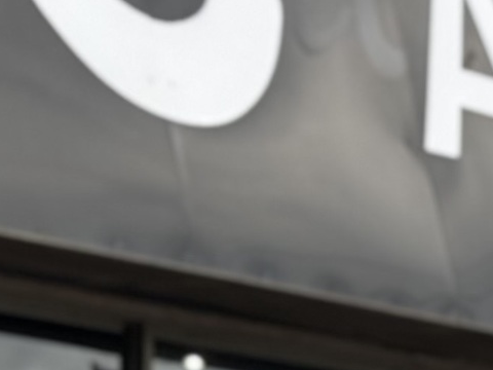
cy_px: 893
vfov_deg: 5.0
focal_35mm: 288
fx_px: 4102
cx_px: 500
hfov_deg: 6.9
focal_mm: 6.76
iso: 64
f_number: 1.78
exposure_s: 1/651
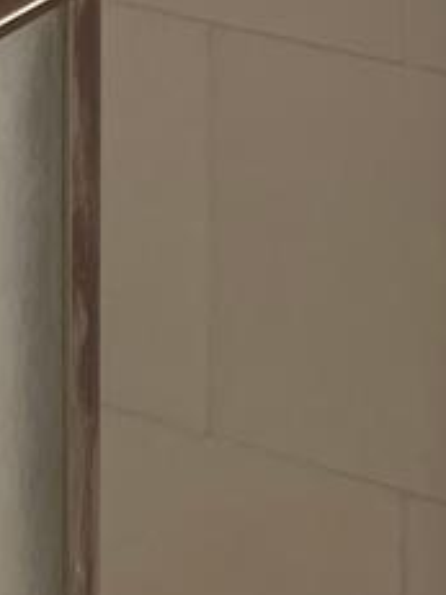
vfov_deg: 10.9
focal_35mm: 169
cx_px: 107
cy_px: -484
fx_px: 2906
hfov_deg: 8.8
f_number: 1.5
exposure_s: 1/120
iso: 40
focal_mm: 5.7
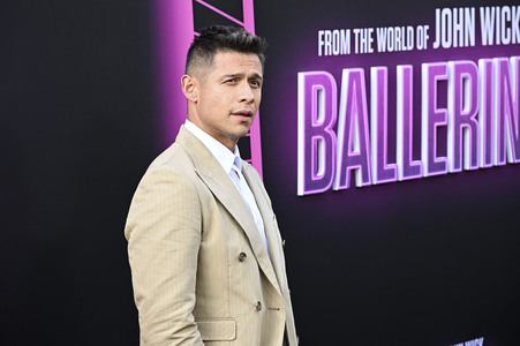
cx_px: 260
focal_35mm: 120
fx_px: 1732
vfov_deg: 11.4
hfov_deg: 17.1
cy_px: 173
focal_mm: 120
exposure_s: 1/320
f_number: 6.3
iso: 1000
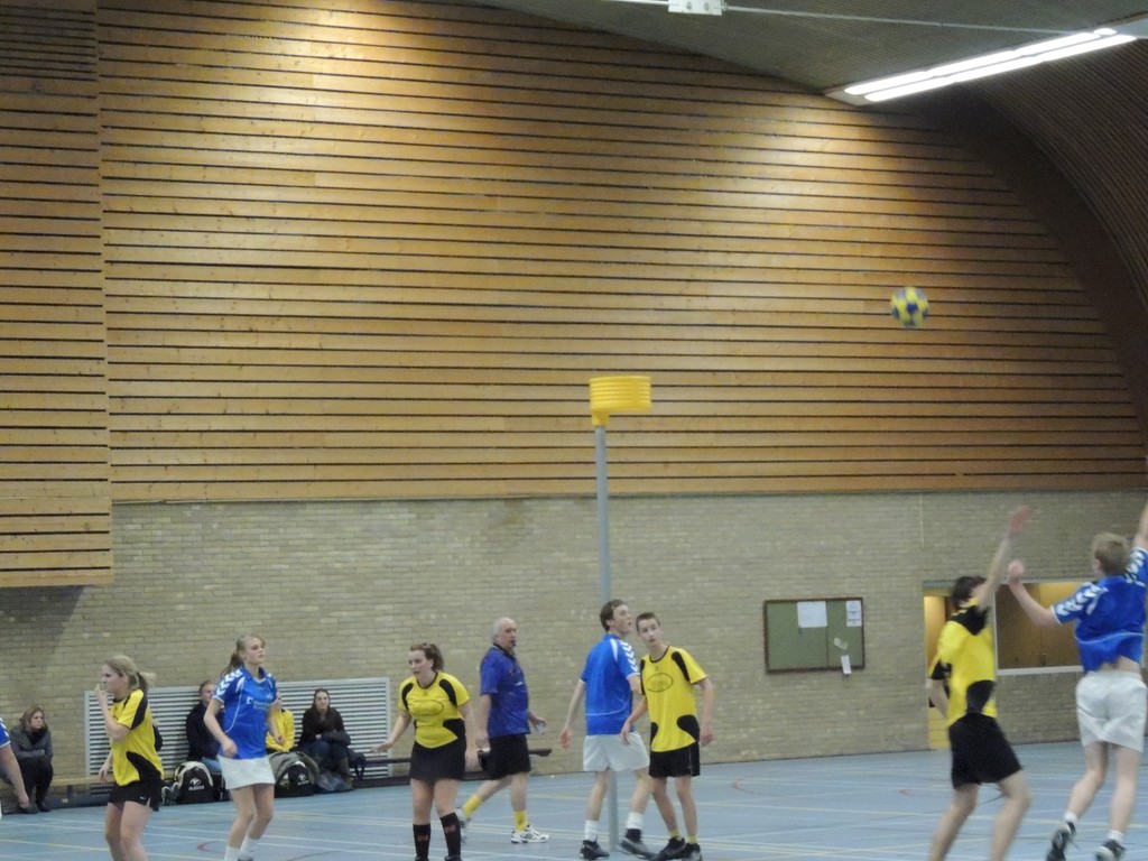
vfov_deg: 14.8
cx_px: 574
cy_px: 430
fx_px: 3316
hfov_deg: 19.6
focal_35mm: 100
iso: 3200
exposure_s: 1/100
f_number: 4.1
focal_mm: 17.8
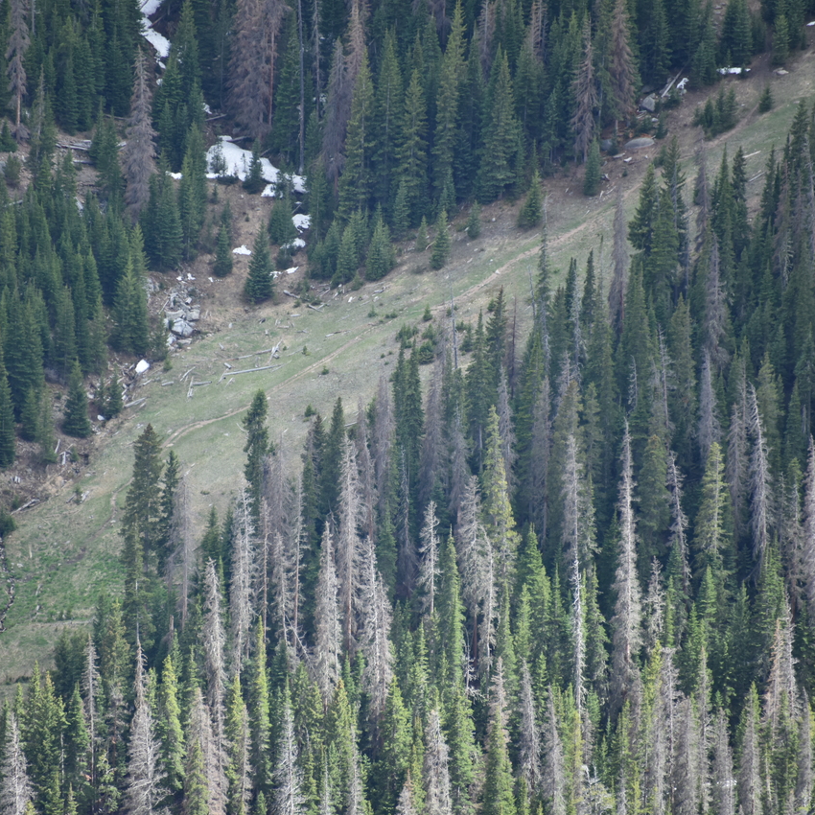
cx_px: 346
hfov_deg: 4.6
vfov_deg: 4.6
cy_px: 407
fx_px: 10229
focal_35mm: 384
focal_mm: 300
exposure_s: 1/640
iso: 560
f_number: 5.6
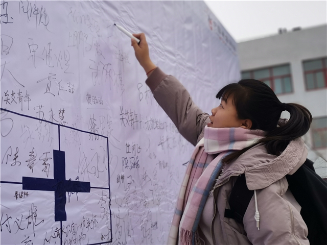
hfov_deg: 36.8
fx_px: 491
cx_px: 164
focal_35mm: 52
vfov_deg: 28.0
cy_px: 122
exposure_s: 1/398
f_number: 2.4
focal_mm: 4.75
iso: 50
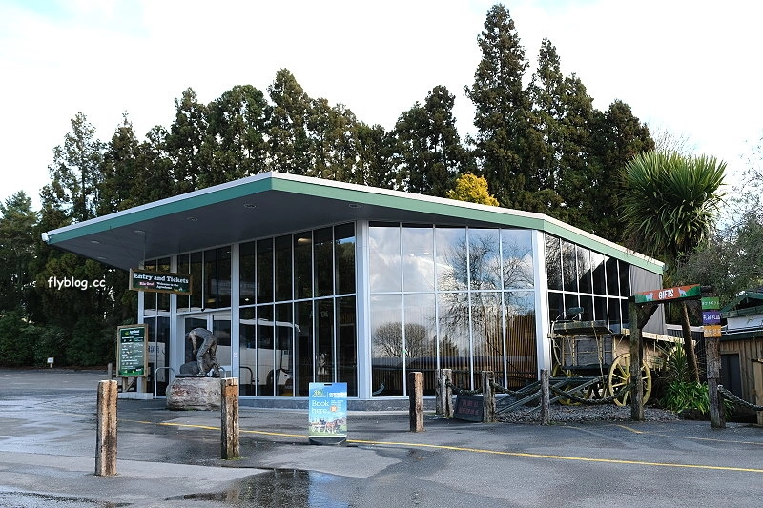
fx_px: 805
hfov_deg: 50.7
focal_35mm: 38
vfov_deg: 35.0
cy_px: 254
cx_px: 382
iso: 400
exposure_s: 1/350
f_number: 4.5
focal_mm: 25.4
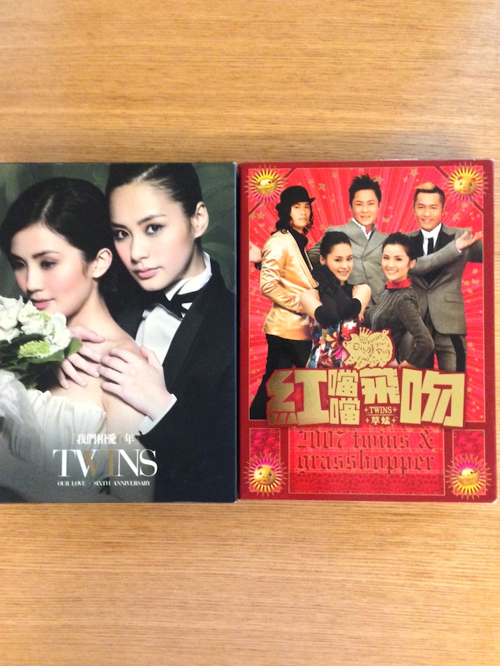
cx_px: 247
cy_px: 326
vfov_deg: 51.4
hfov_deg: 39.6
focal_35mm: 36
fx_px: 693
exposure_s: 1/15
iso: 500
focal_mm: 4.12
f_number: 2.4
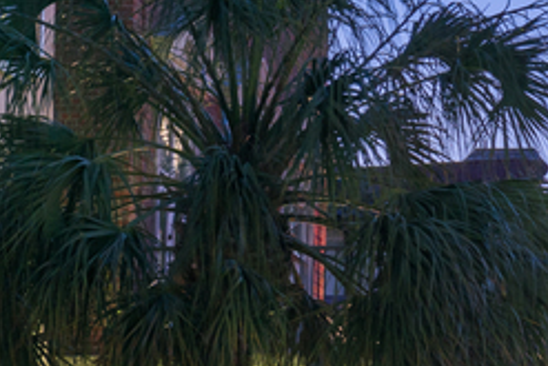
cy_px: 261
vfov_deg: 4.7
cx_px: 1171
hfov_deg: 6.8
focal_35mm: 292
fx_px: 4447
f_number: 8
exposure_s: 2.5
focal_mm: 60
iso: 100
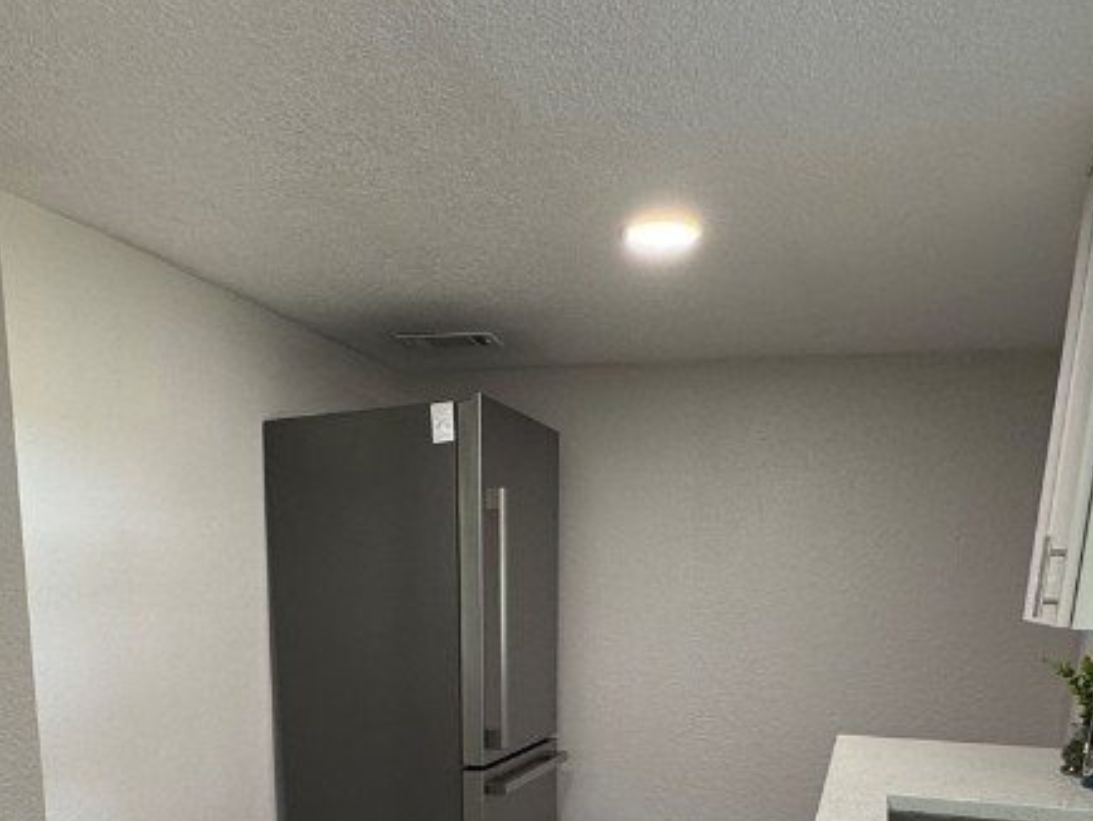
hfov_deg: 54.8
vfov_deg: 37.6
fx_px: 1043
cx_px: 423
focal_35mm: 33
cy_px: 849
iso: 160
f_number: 2.2
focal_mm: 2.22
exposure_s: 1/60
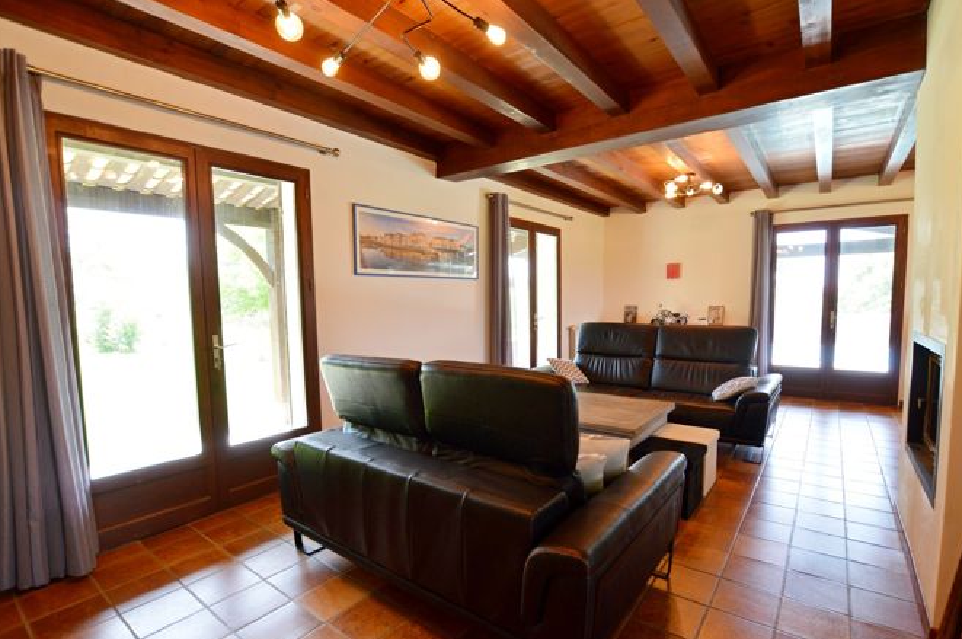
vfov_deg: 73.5
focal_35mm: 16
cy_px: 338
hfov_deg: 96.7
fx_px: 427
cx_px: 503
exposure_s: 1/60
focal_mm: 10
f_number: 4
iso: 400
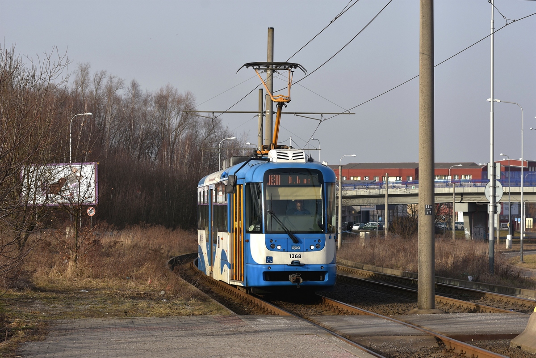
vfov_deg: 13.0
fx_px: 1563
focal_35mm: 105
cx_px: 268
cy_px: 179
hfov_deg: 19.5
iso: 125
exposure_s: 1/640
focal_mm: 70
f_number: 6.3
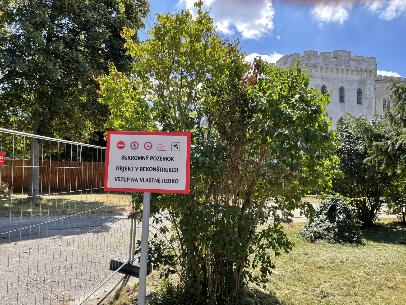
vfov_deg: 53.1
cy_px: 152
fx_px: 305
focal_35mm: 26
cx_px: 203
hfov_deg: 67.3
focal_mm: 4.2
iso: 32
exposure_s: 1/1147
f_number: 1.6
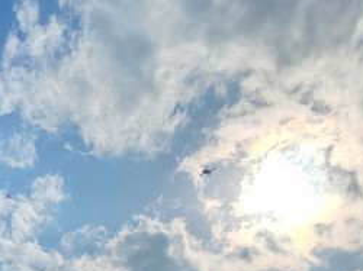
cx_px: -105
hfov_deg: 30.5
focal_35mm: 50
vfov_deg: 21.7
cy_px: 452
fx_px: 524
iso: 50
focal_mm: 2.2
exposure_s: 1/6156
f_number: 2.2
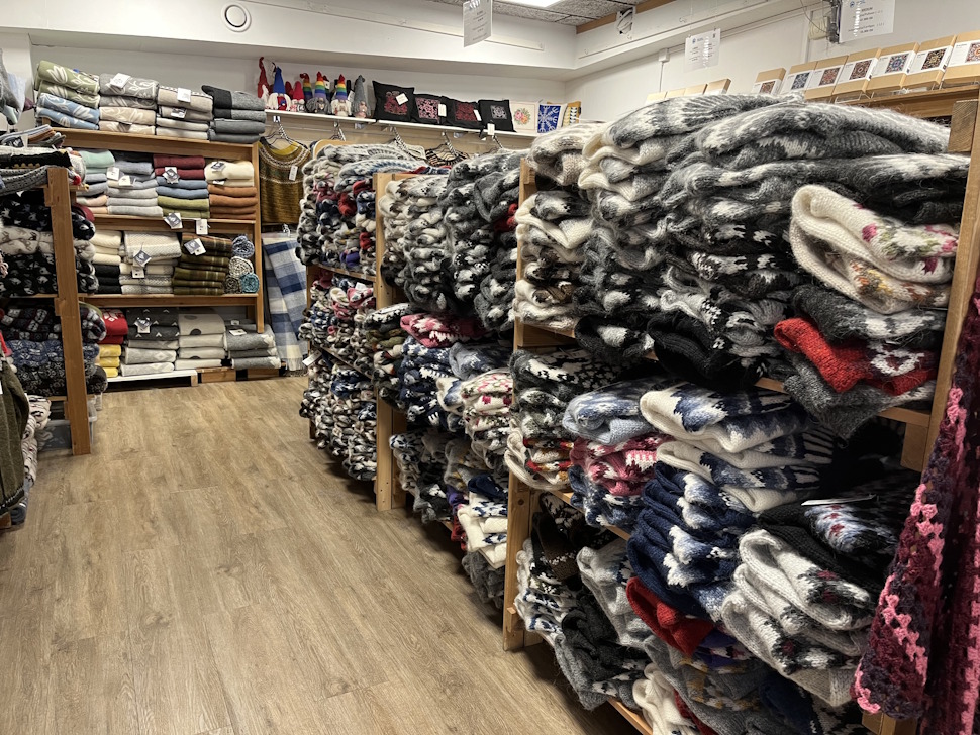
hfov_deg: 67.3
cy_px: 368
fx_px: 736
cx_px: 490
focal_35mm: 26
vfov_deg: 53.1
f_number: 1.6
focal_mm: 5.1
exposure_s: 1/50
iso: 125
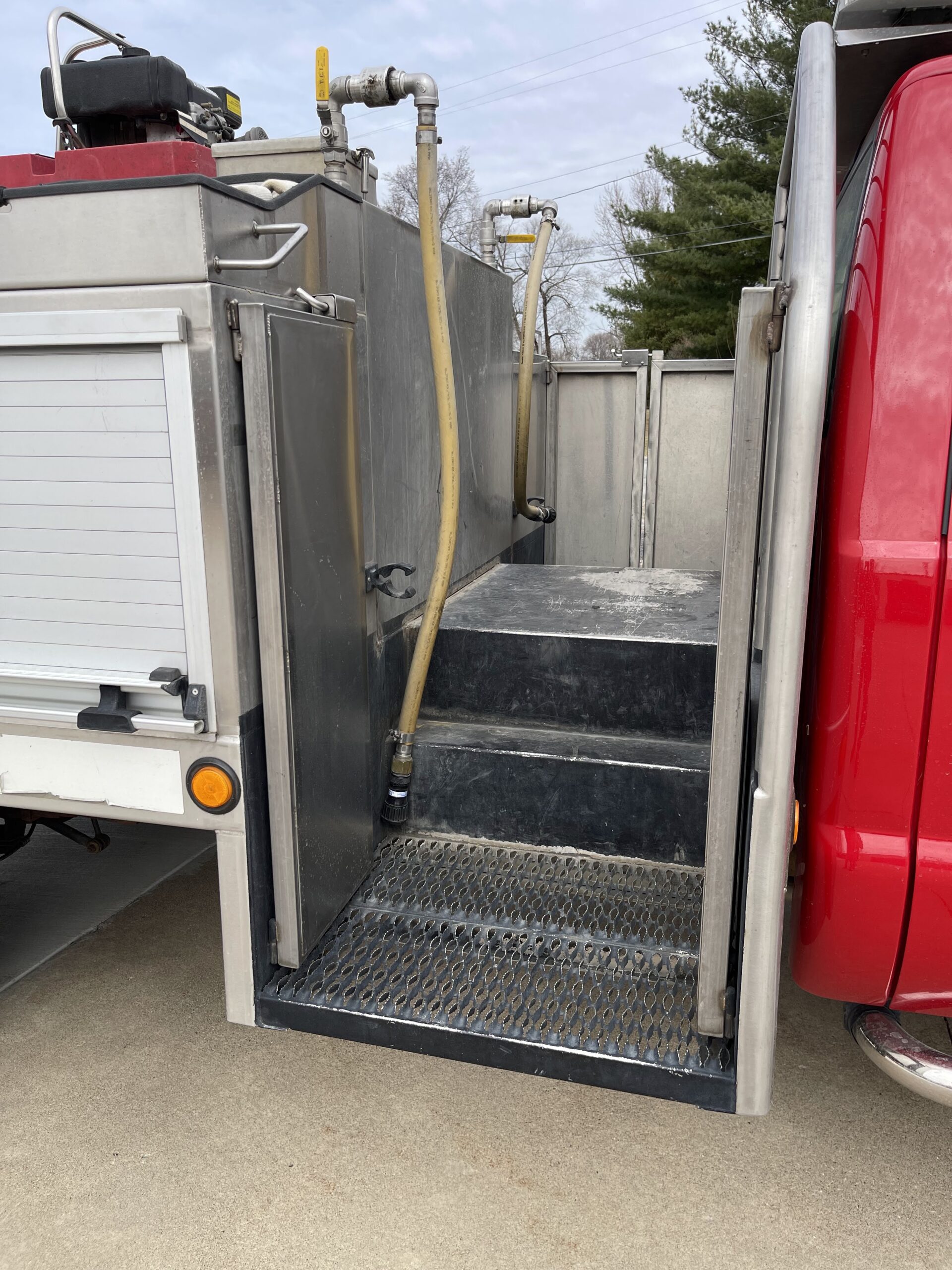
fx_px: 953
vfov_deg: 67.3
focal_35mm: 26
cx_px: 476
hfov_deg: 53.1
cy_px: 635
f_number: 1.6
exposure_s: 1/1852
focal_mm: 5.1
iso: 32
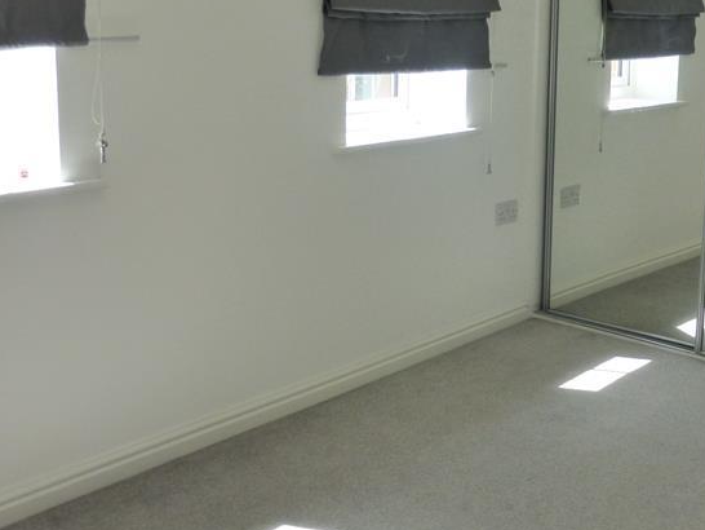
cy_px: 175
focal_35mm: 45
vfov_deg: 31.9
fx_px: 917
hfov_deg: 42.0
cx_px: 307
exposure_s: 1/160
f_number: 3.3
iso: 200
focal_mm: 4.3
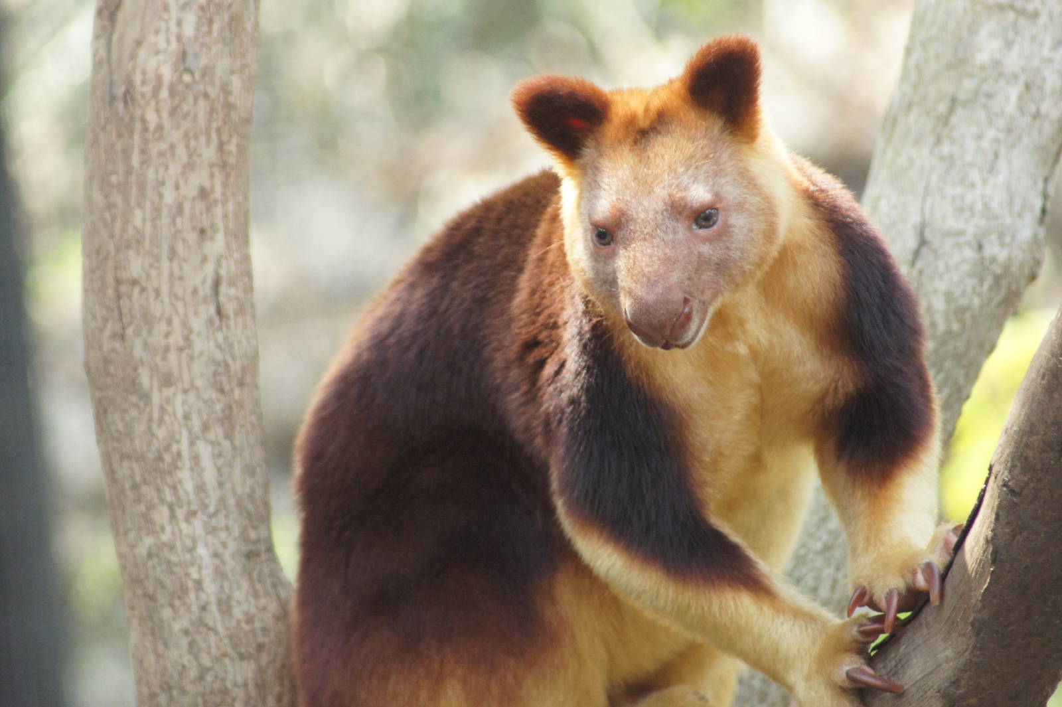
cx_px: 531
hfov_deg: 4.9
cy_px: 354
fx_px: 12383
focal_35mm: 420
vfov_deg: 3.3
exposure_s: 1/320
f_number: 5.6
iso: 1600
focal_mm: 280
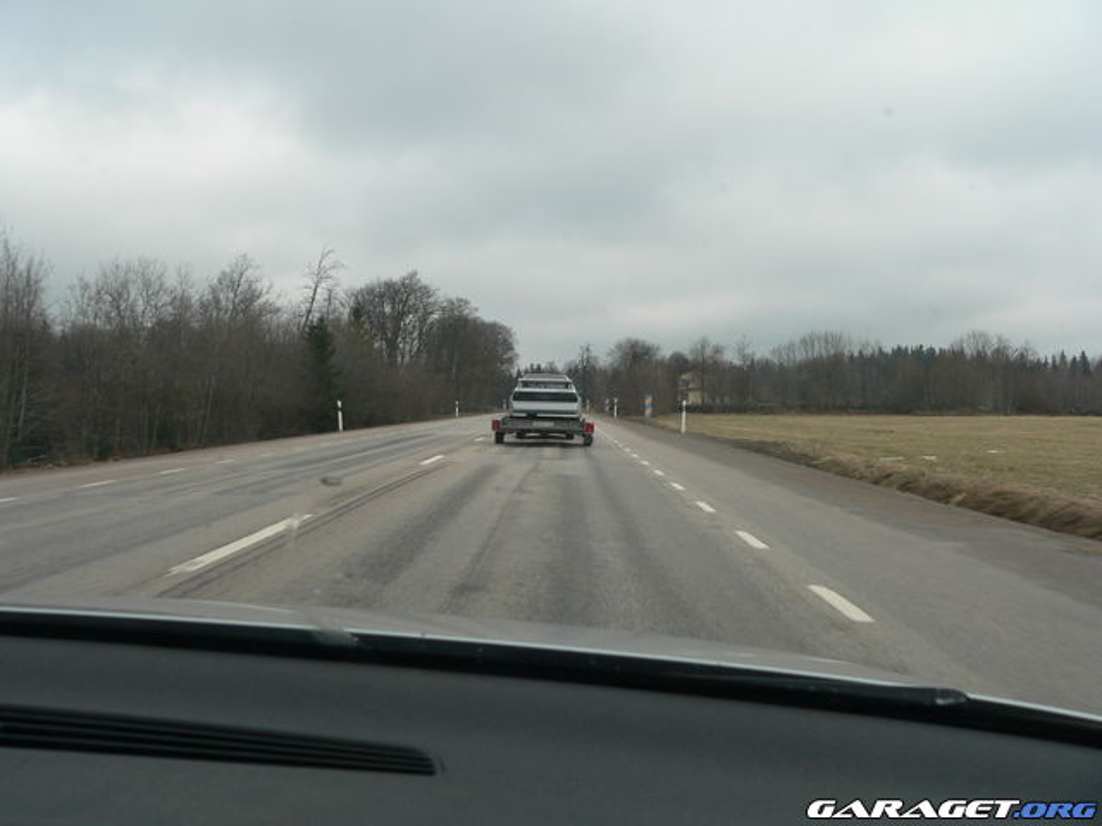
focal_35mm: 36
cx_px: 551
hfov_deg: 51.4
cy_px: 413
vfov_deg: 39.7
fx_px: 1146
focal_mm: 6
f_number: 4
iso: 80
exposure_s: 1/250
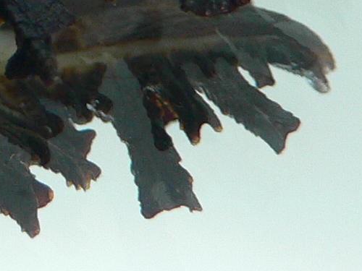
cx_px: -151
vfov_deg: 10.0
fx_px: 1475
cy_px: -206
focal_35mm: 141
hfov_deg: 13.3
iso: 100
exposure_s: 1/60
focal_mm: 4.6
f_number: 2.8
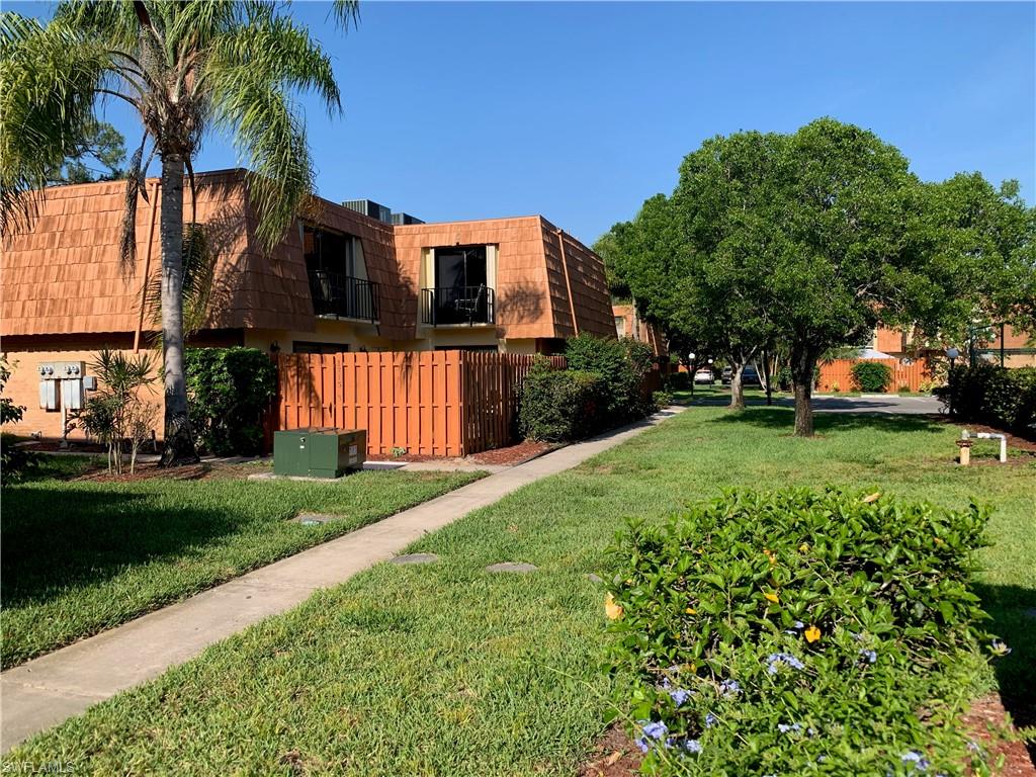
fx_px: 778
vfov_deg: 53.1
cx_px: 518
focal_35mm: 26
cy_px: 388
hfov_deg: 67.3
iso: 25
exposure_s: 1/1634
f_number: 1.8
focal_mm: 4.25
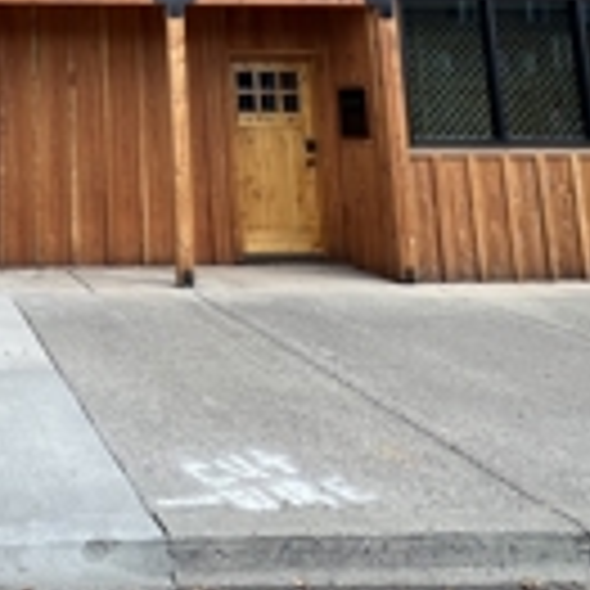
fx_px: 675
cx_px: -68
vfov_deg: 41.5
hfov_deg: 38.5
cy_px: 9
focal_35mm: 35
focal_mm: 1.57
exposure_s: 1/219
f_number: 1.8
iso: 32
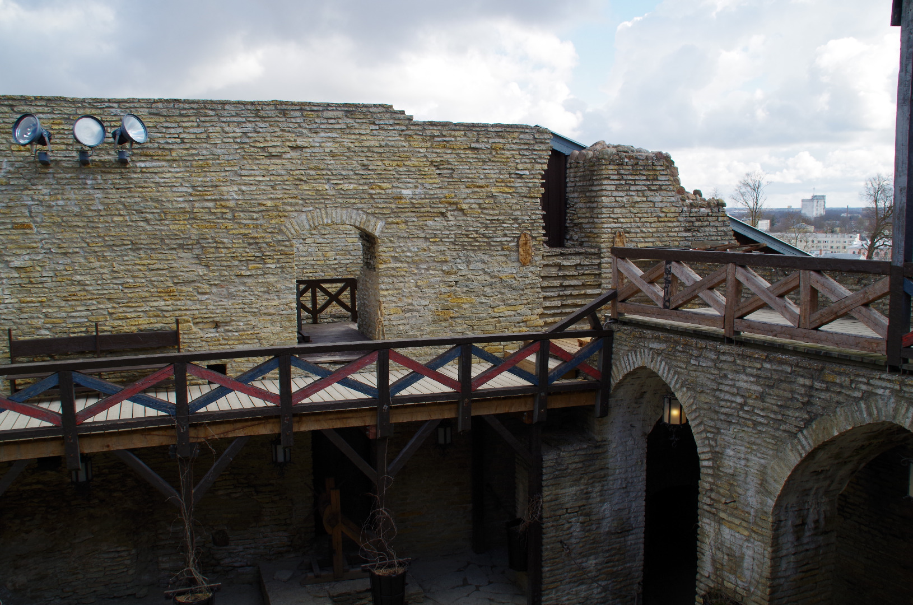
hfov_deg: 53.2
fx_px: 911
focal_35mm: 36
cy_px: 302
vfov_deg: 36.7
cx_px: 456
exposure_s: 1/125
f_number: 11
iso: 250
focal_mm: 24
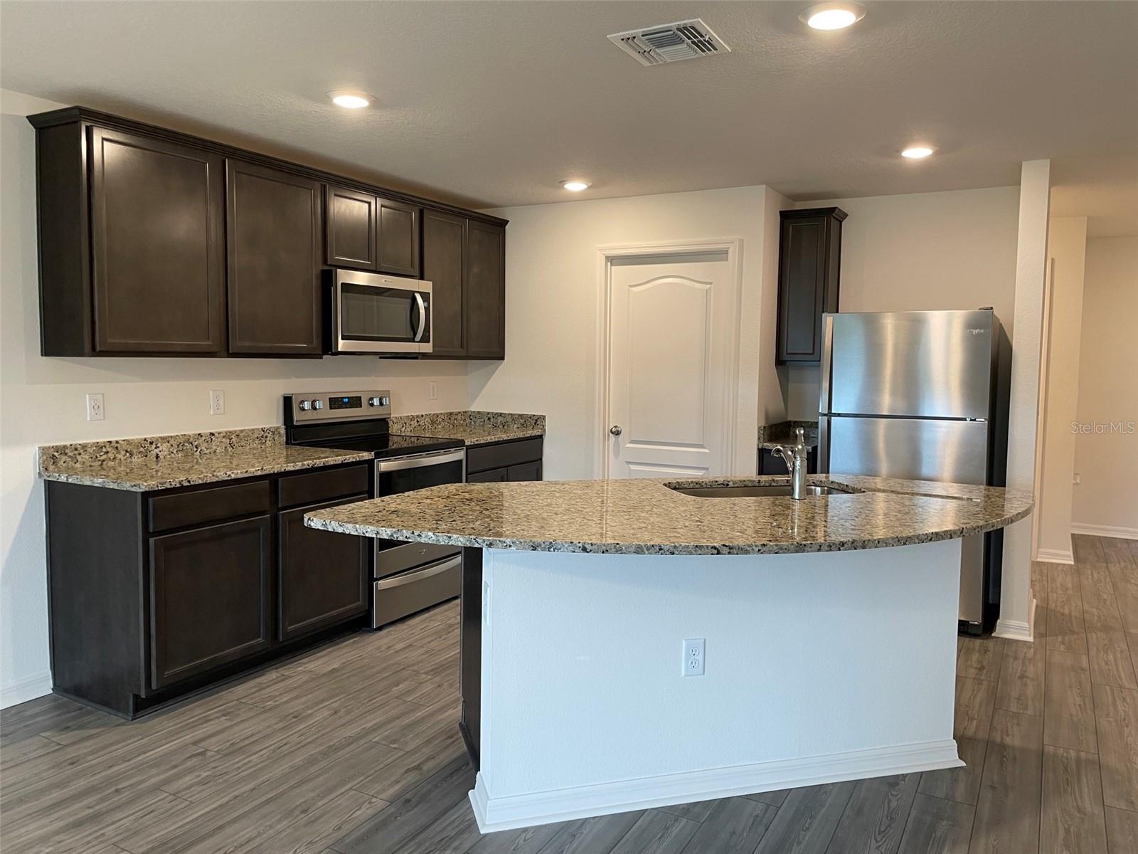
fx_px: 855
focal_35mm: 26
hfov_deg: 67.3
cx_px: 569
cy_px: 427
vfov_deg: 53.1
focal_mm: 4.2
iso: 100
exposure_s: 1/60
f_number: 1.6
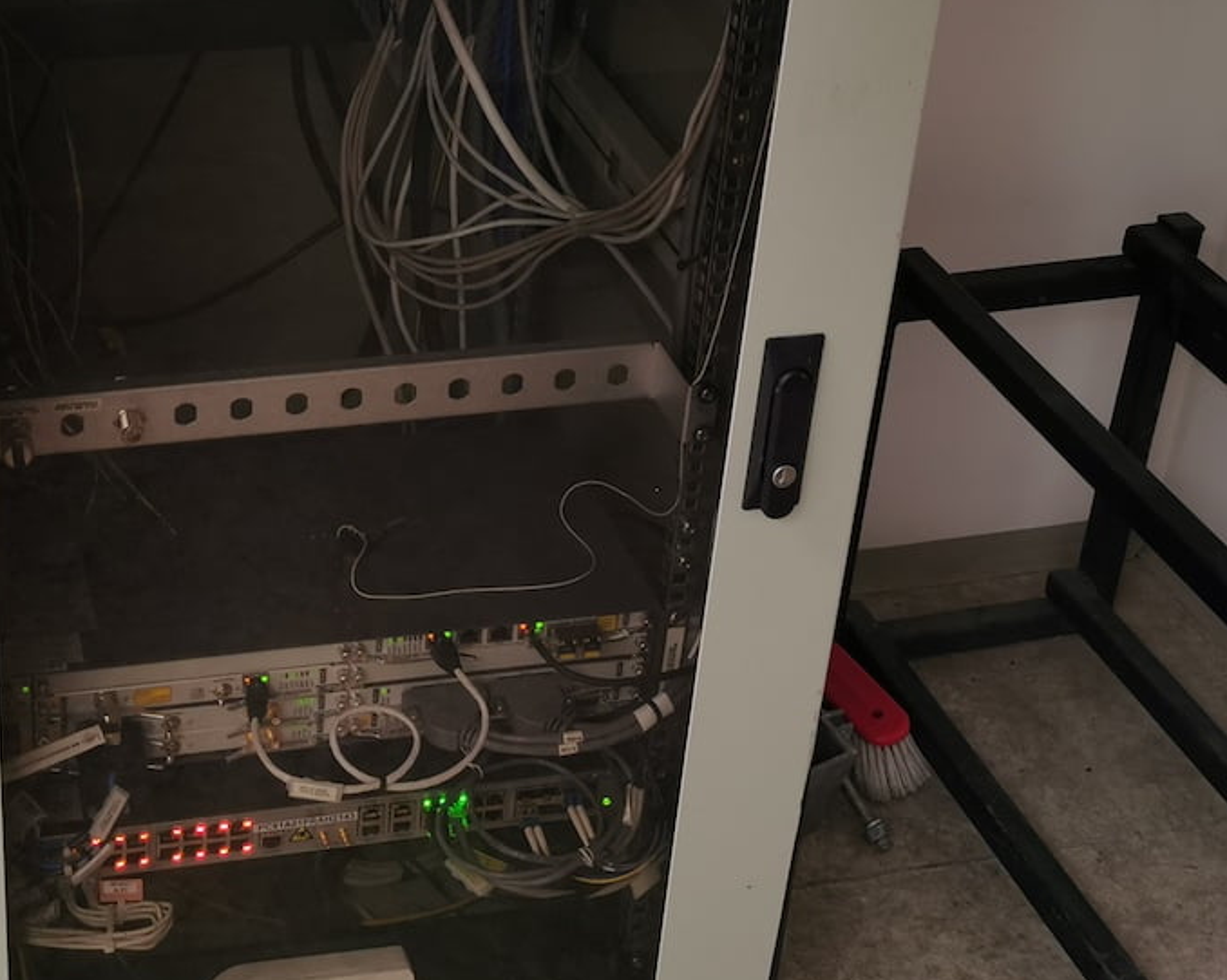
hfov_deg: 31.4
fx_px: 2142
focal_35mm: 59
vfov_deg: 25.3
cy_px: 166
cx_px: 300
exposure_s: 1/50
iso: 160
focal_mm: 5.56
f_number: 1.6
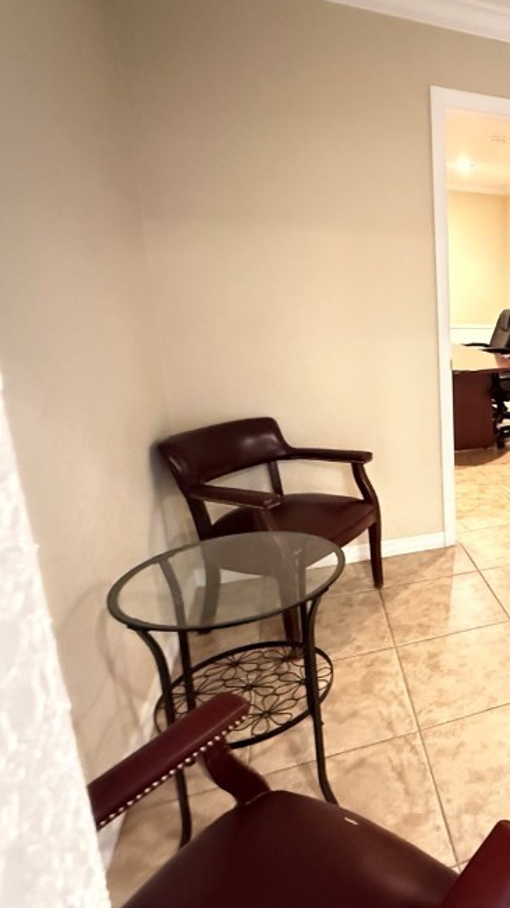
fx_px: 577
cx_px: 570
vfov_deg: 76.3
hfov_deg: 38.7
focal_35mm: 24
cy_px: 437
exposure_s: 1/30
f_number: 2.2
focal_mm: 2.22
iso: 1250
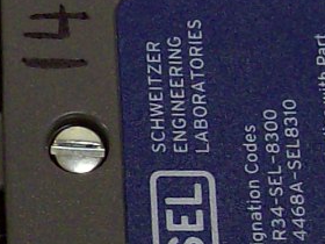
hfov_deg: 9.4
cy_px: 151
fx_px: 1934
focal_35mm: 206
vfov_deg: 7.2
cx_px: -109
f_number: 2.7
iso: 107
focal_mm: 6
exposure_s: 1/32
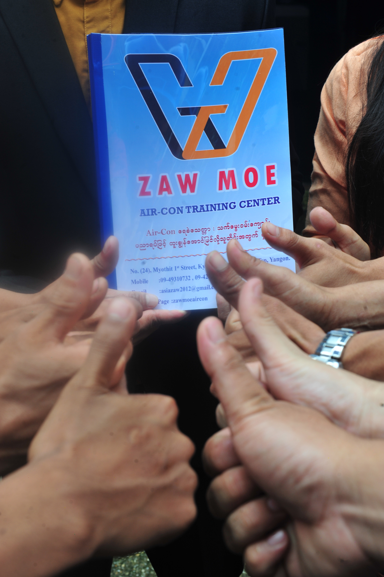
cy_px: 288
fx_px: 801
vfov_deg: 39.6
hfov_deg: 27.0
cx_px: 192
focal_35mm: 50
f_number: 9
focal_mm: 50
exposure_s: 1/100
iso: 320
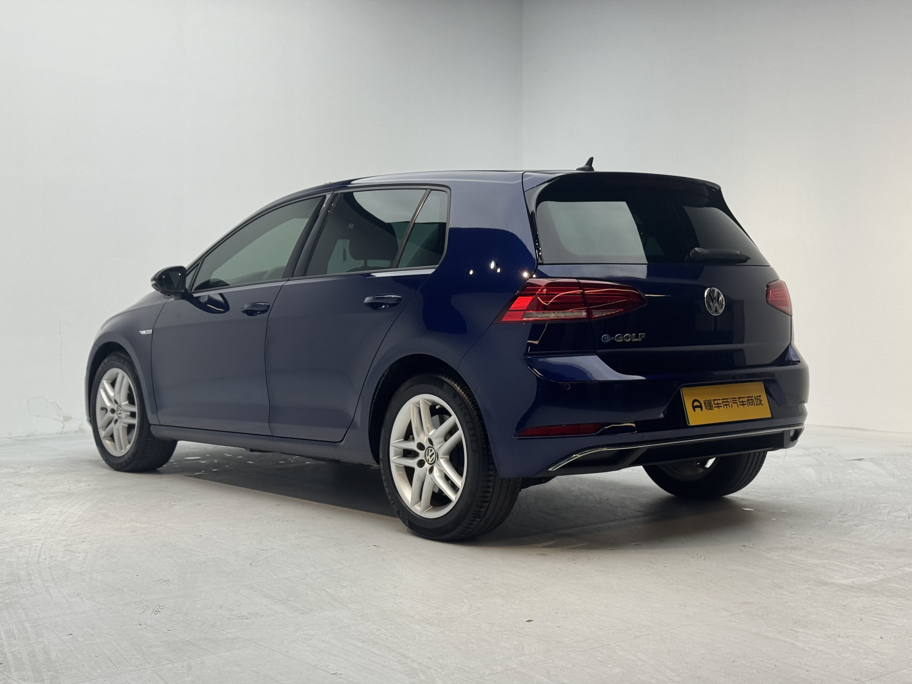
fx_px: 1265
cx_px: 456
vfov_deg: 30.3
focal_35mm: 48
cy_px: 342
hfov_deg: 39.7
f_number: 1.78
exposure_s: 1/329
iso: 64
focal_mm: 6.76
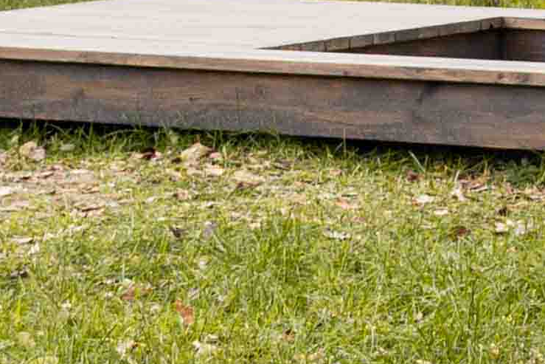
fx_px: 4105
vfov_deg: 5.0
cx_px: 754
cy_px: -385
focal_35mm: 271
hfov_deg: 7.5
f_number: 4.5
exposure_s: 1/60
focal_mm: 29
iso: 100
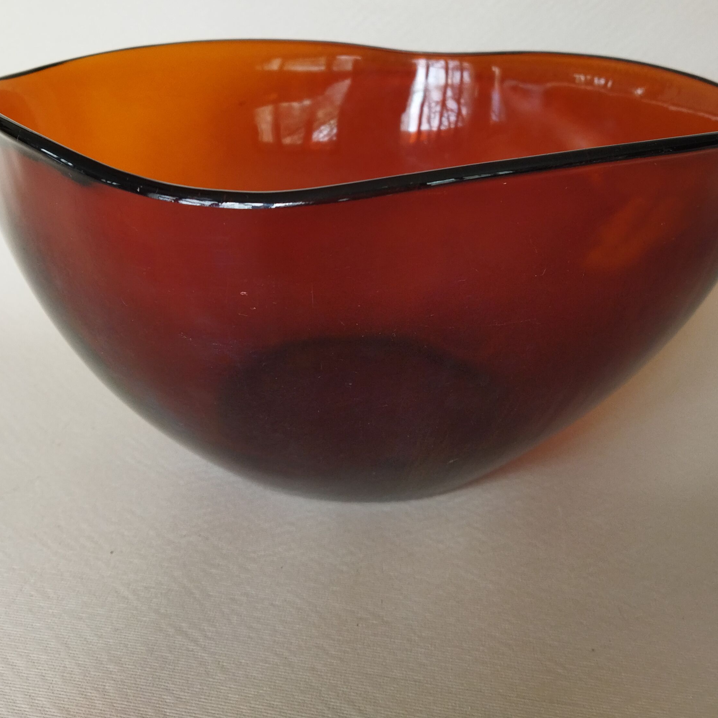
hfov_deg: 39.1
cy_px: 236
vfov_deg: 38.7
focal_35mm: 43
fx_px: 1009
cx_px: 412
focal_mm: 4.71
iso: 120
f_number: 1.79
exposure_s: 1/100
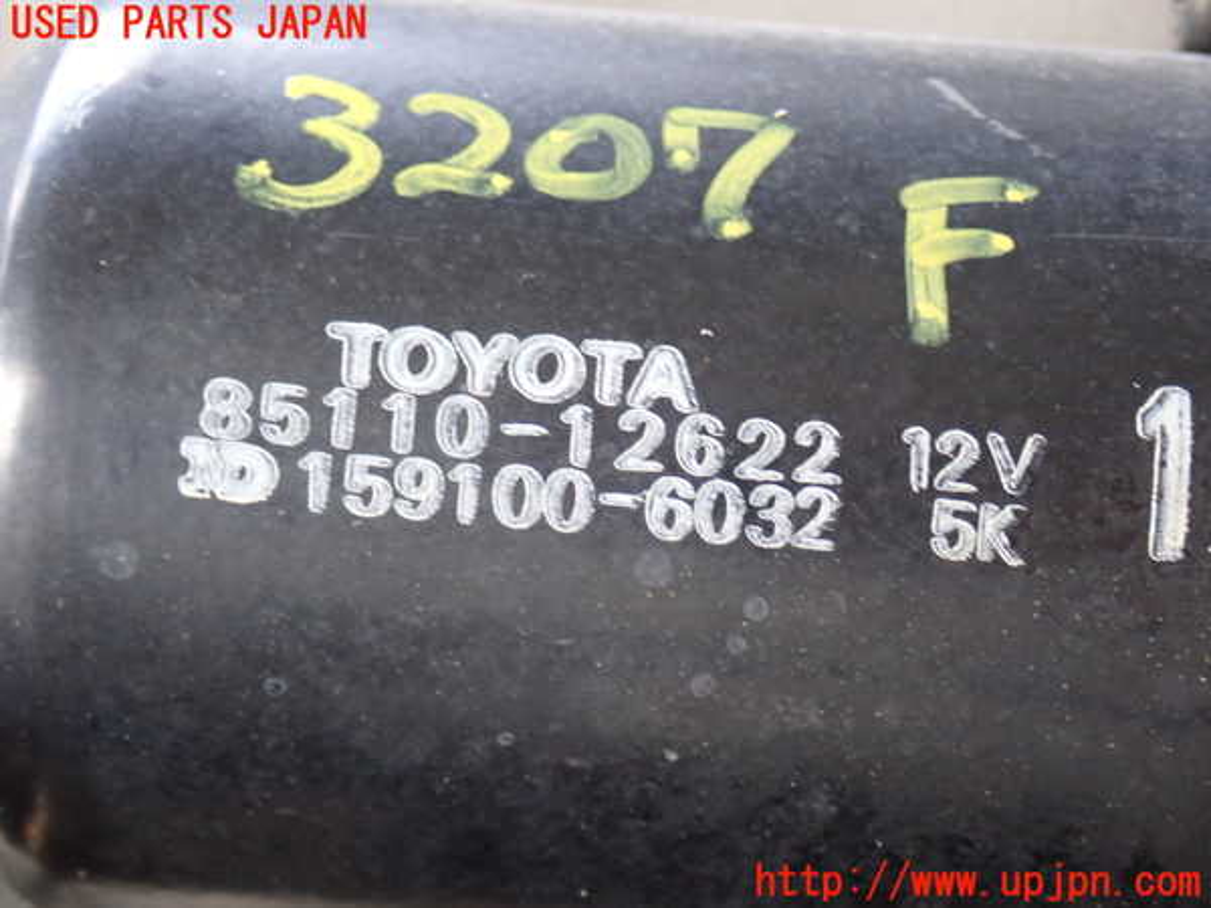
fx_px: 2694
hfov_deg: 25.3
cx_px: 606
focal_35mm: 77
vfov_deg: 19.1
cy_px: 454
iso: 800
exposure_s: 1/60
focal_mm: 13.65
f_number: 4.1
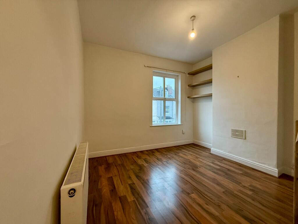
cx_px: 149
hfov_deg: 102.1
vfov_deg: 85.7
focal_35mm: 14
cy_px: 112
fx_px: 121
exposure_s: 1/100
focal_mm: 2.22
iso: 250
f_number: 2.2
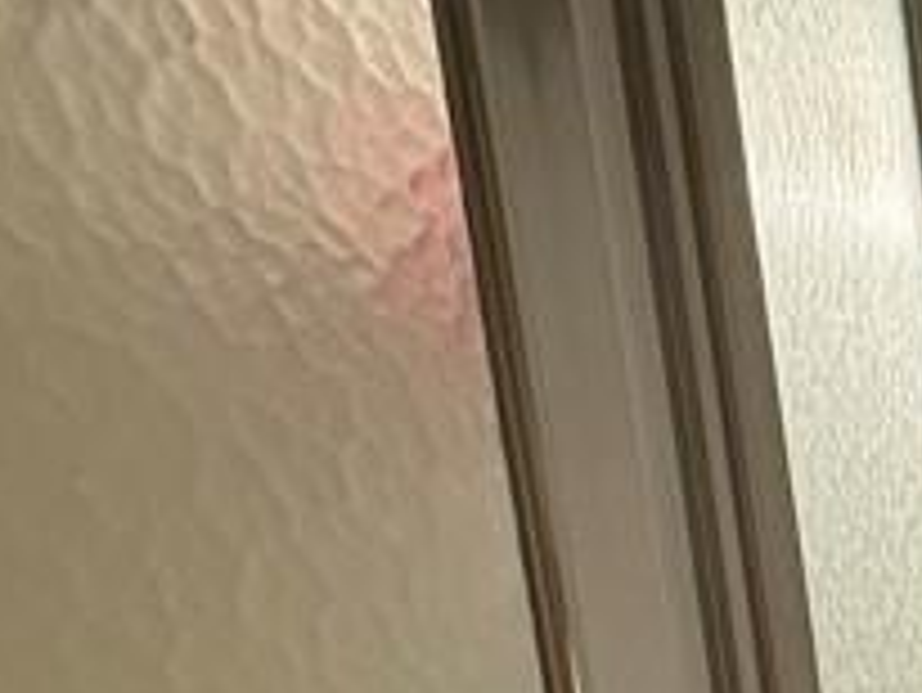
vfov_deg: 15.9
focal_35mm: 70
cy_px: 1431
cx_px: 1848
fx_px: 1866
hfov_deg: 18.3
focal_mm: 2.22
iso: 160
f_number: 2.2
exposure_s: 1/60
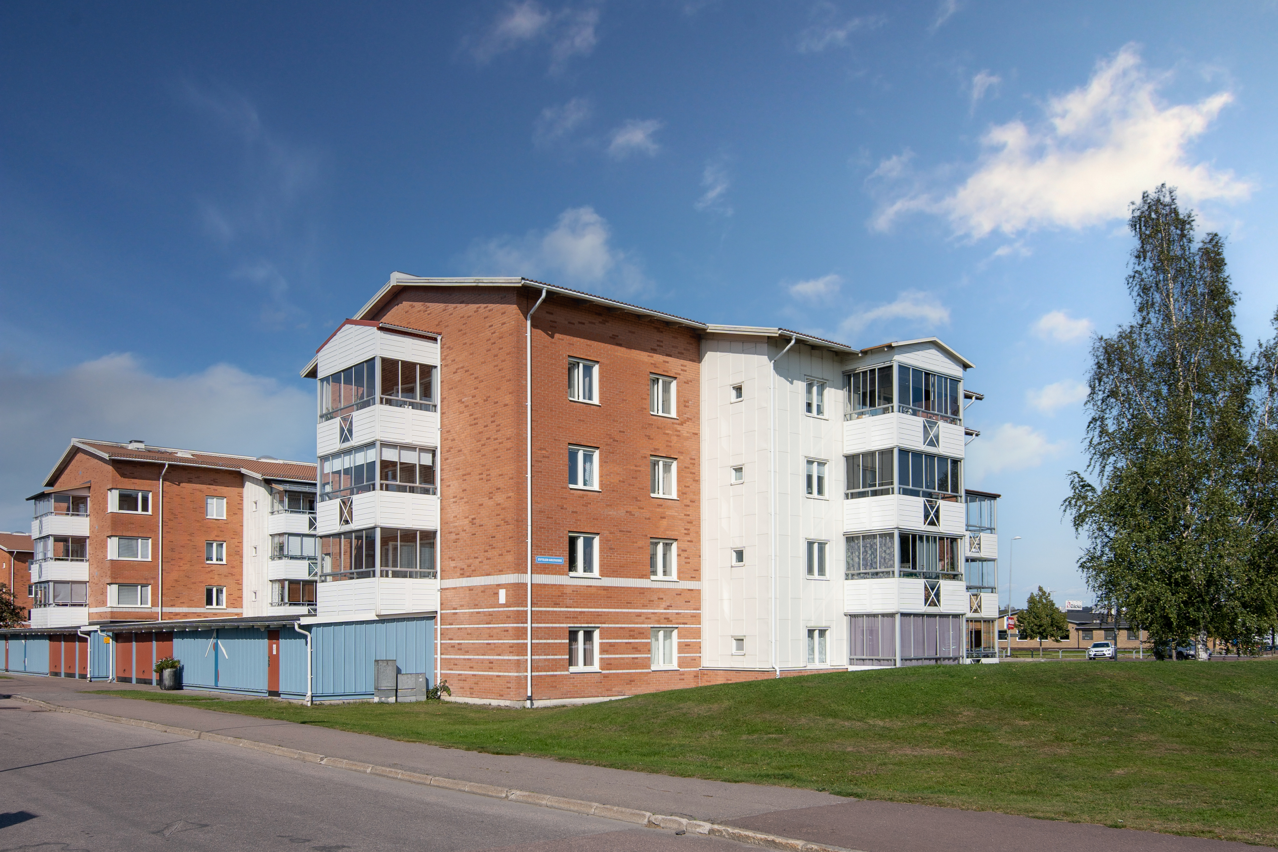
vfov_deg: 43.6
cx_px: 639
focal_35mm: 30
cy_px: 426
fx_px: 1065
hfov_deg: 61.9
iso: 200
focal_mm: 20
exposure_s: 1/1000
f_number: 8
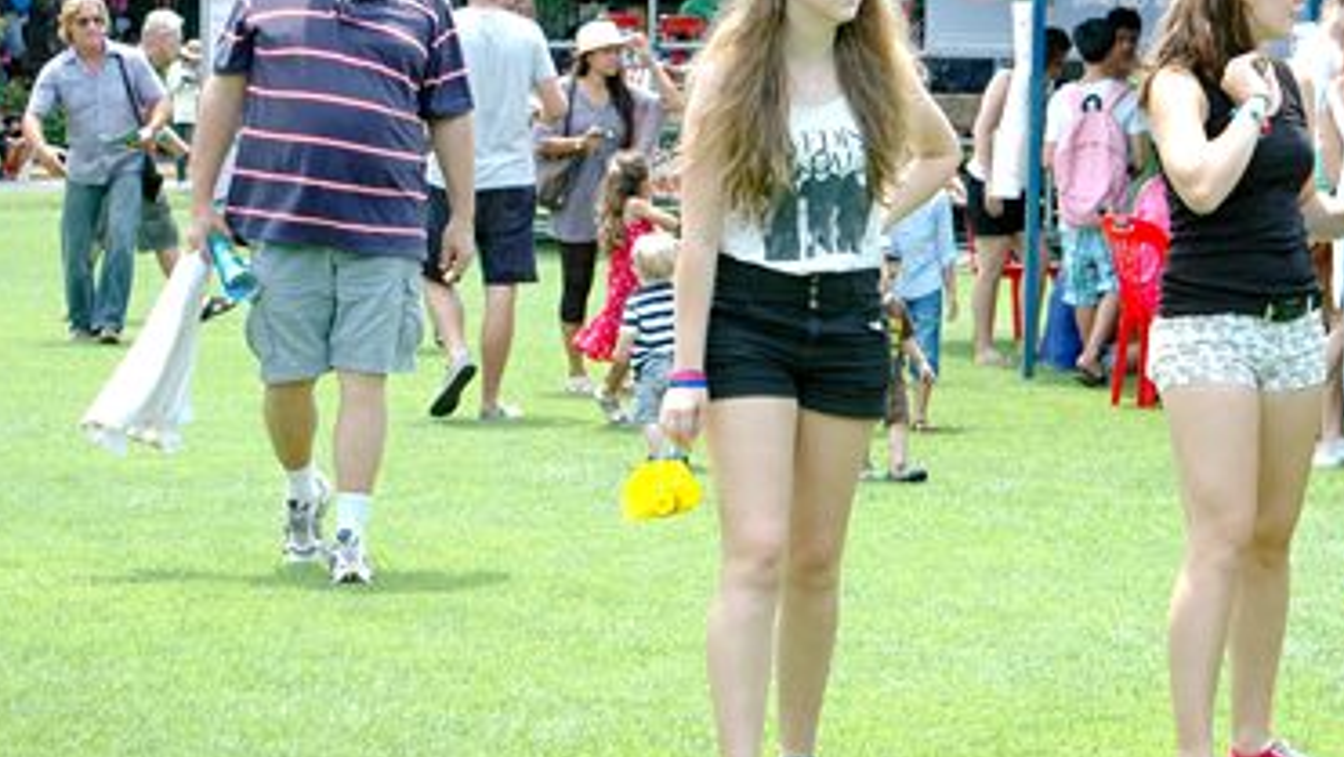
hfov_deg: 15.4
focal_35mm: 139
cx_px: 946
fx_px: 4955
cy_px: 272
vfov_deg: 8.7
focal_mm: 60
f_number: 5
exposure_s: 1/320
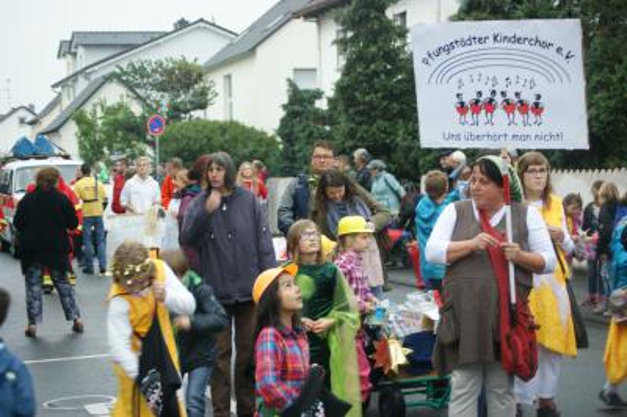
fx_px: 1436
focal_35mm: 82
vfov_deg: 16.5
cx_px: 314
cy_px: 208
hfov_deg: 24.6
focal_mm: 55
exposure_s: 1/30
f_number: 4
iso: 400
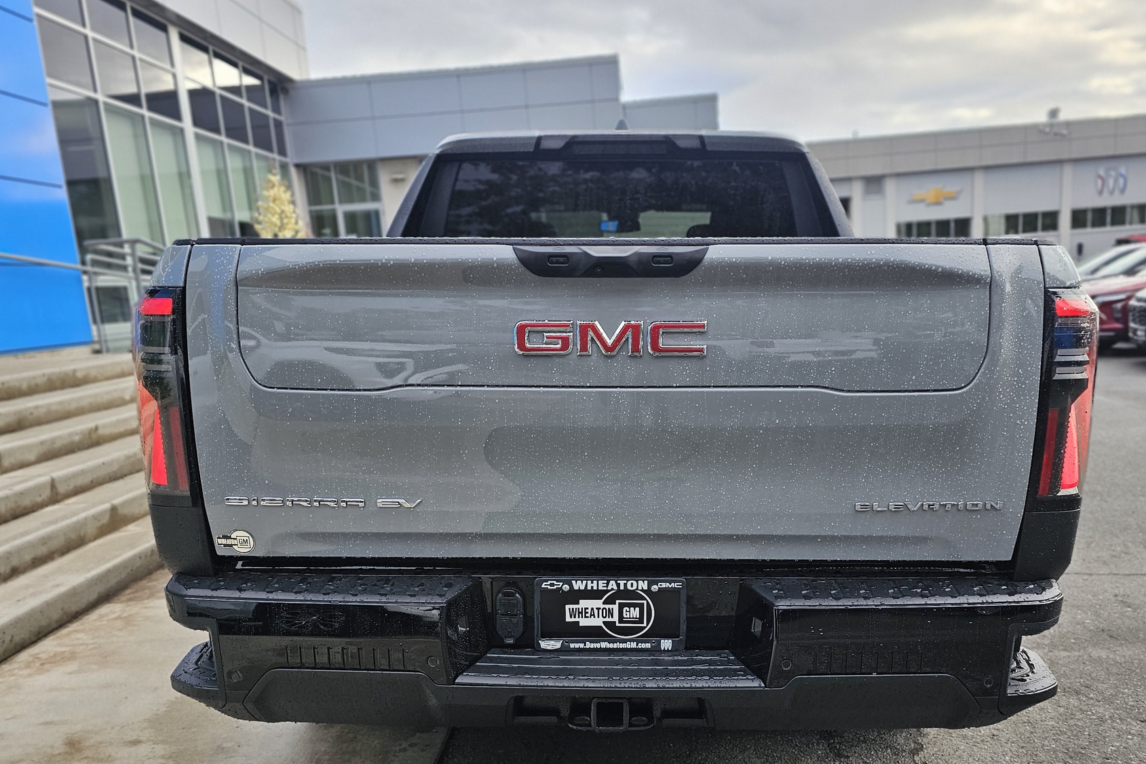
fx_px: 923
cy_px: 469
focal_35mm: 29
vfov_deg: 44.7
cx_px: 619
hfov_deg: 63.6
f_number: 1.7
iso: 20
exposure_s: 1/208
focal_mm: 6.3
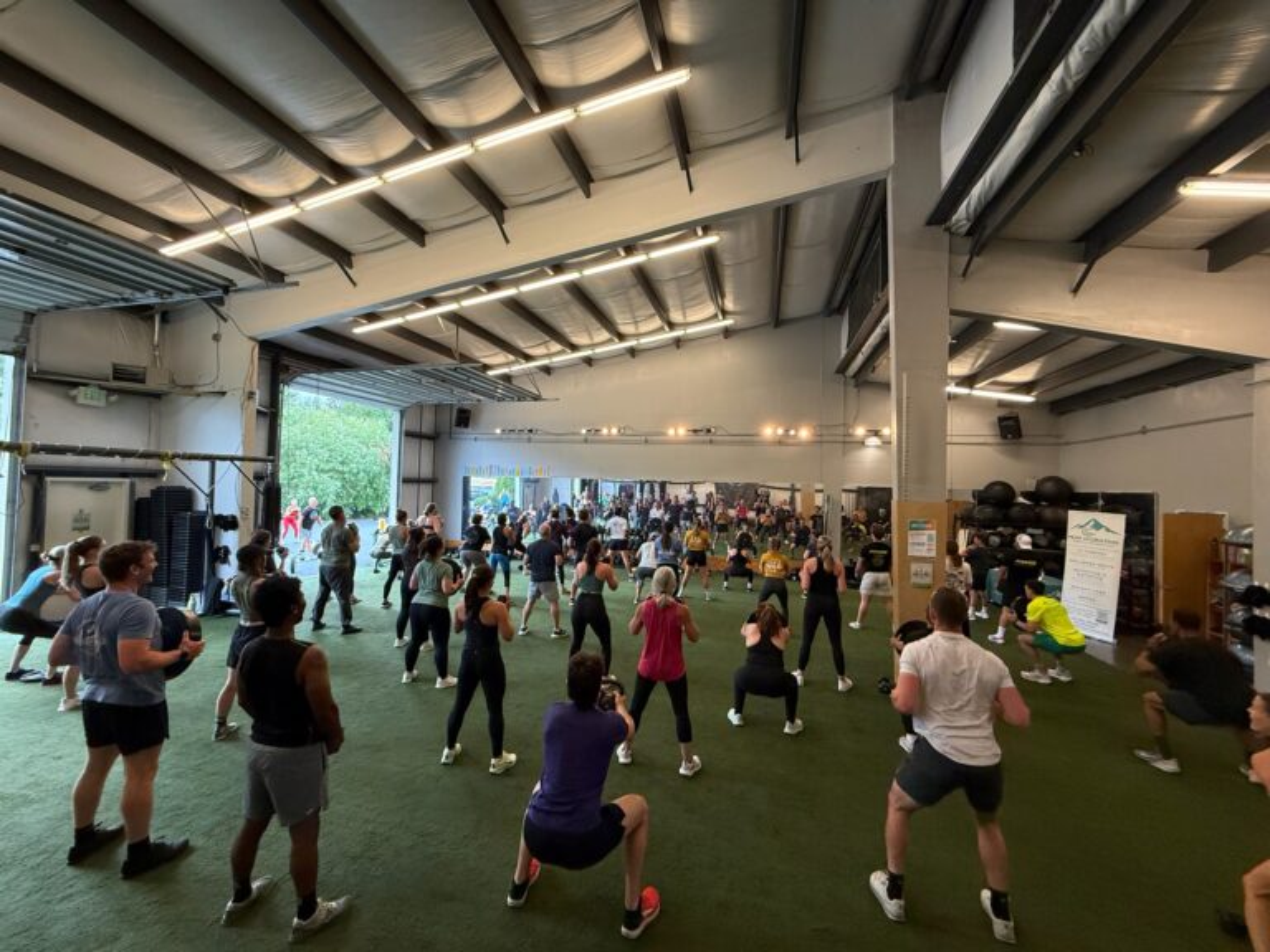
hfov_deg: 102.1
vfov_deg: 85.7
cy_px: 476
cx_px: 635
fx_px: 514
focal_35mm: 14
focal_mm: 2.22
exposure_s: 1/120
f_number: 2.2
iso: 250
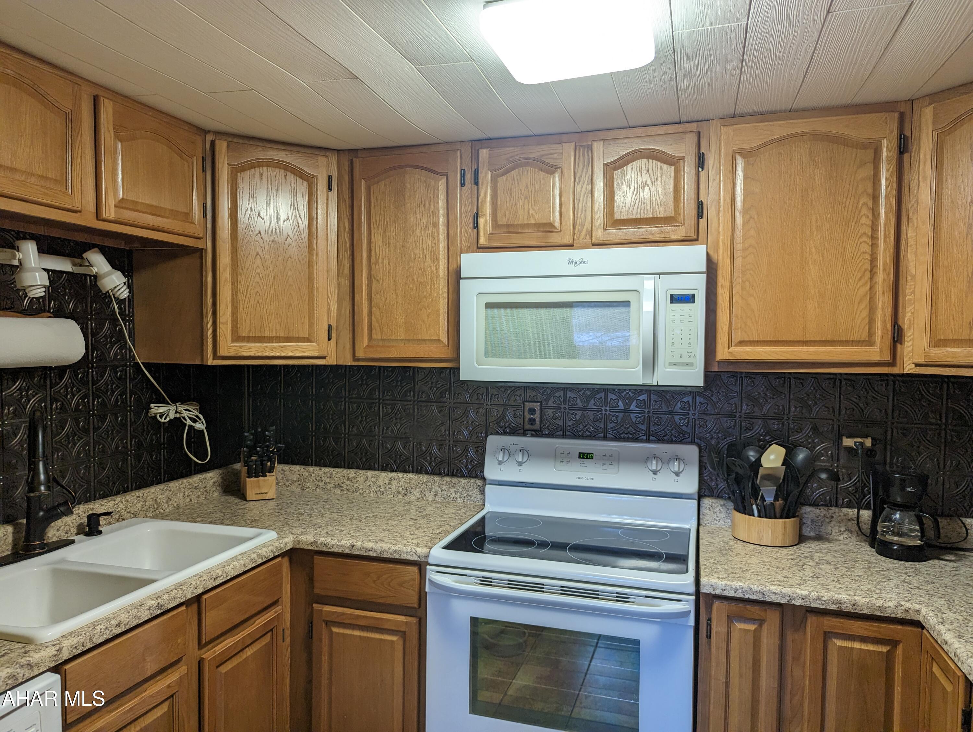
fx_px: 675
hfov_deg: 71.5
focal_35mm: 24
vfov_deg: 56.9
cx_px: 486
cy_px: 366
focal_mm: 6.81
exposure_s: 1/30
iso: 45
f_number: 1.85
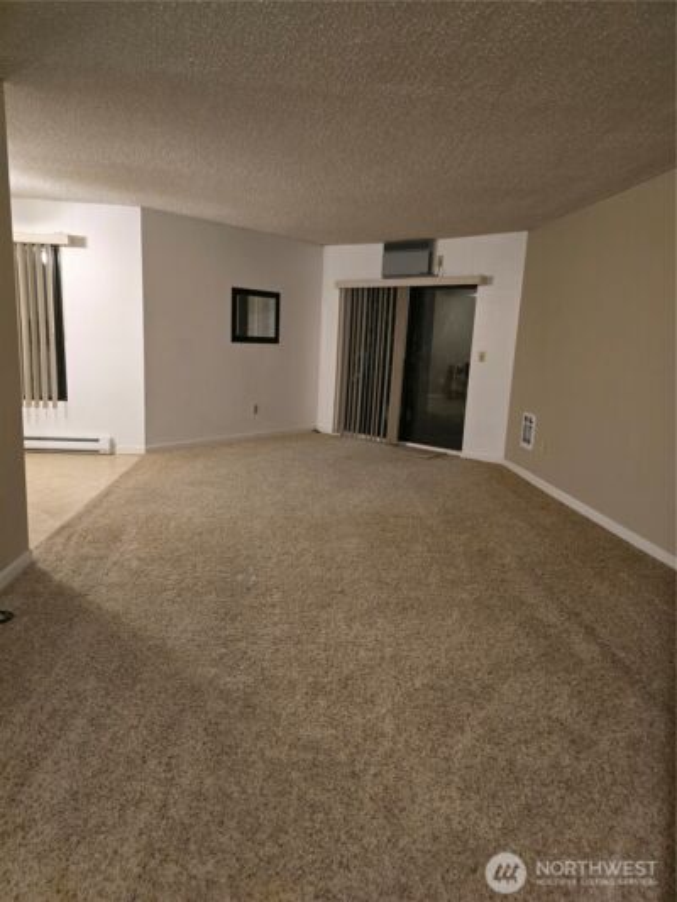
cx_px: 338
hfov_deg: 58.9
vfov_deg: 73.9
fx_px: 600
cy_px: 451
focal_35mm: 23
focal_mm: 6.3
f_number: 1.7
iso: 800
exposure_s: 1/60
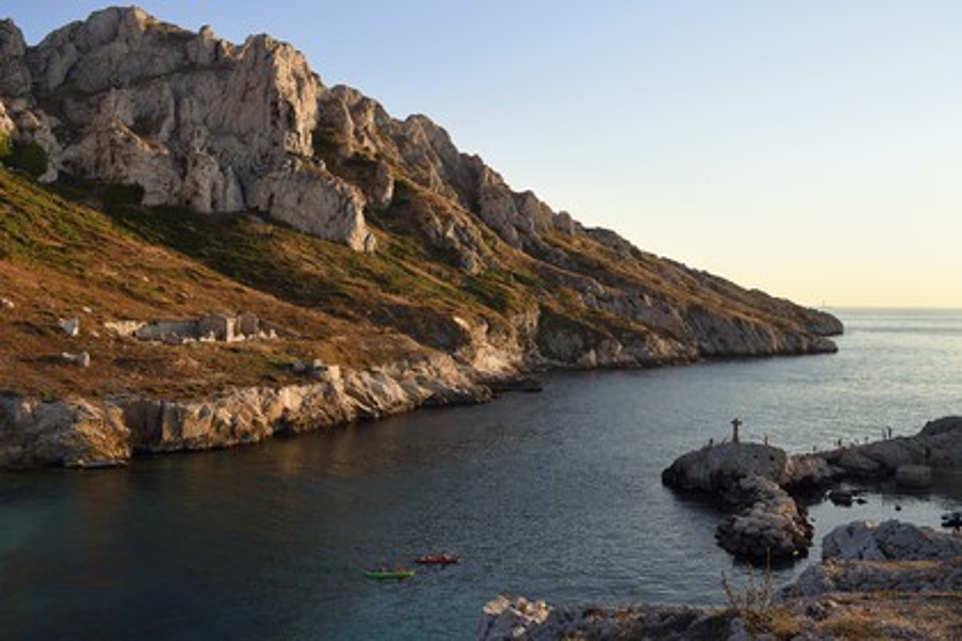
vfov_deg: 36.9
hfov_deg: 53.1
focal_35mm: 36
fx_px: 962
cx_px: 481
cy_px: 320
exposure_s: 1/250
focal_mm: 36
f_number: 7.1
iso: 200
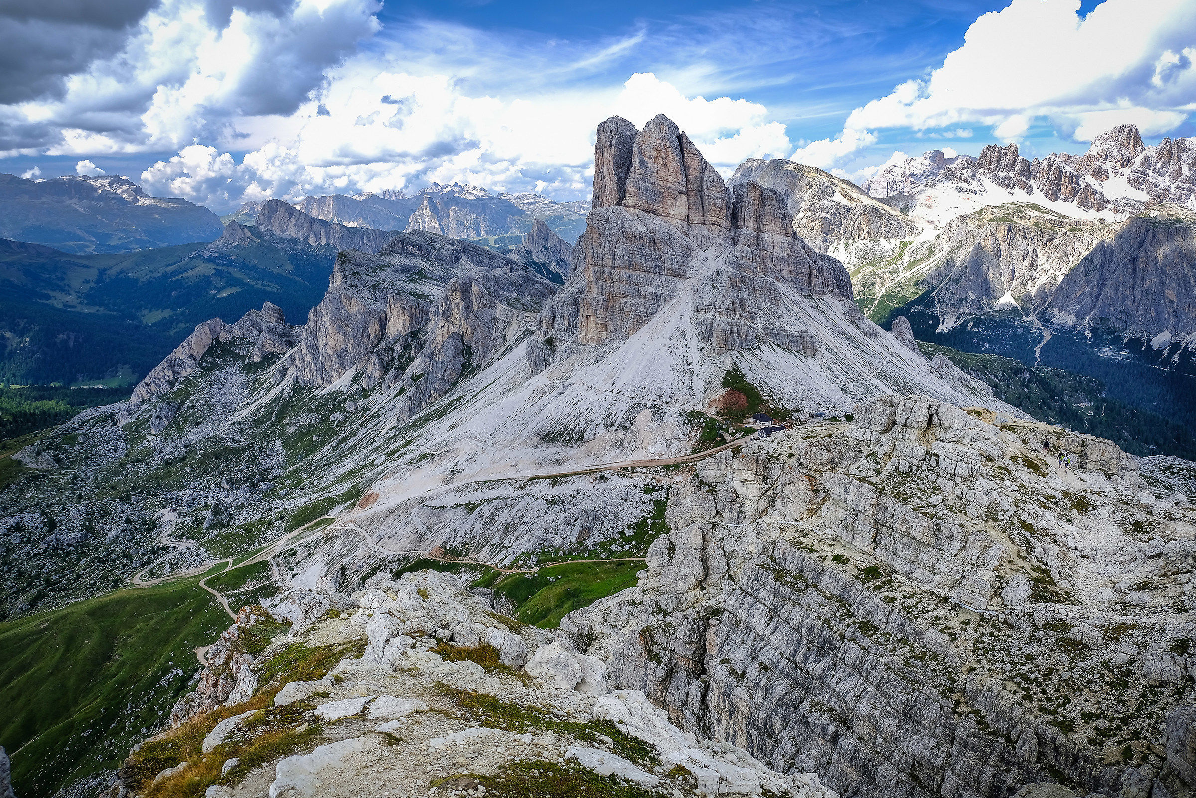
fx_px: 897
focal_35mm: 27
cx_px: 598
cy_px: 399
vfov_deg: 47.9
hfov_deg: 67.4
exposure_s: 1/170
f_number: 3.6
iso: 100
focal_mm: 18
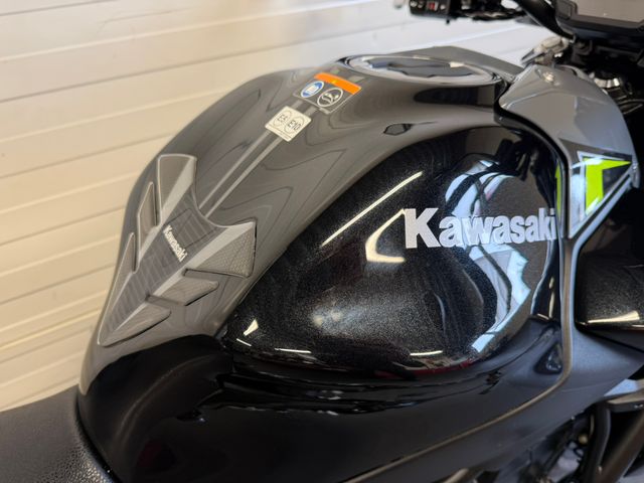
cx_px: 322
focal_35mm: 24
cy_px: 242
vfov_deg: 56.8
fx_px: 446
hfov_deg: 71.6
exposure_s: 1/50
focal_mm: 6.76
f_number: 1.78
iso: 125
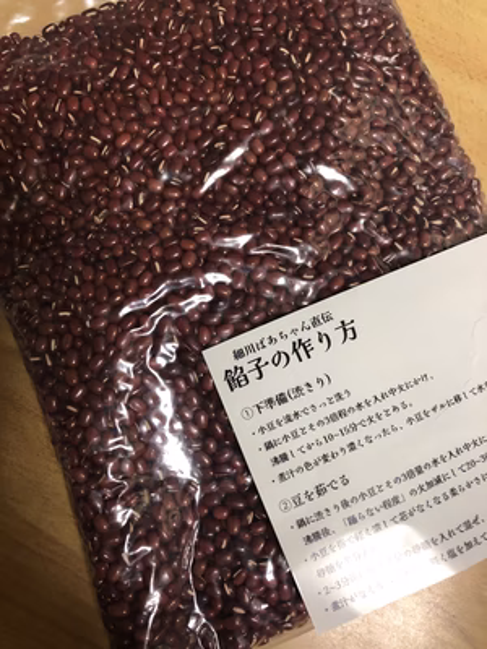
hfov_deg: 49.7
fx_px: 525
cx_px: 244
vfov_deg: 63.4
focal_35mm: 28
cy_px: 324
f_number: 1.8
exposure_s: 1/17
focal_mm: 3.99
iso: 50
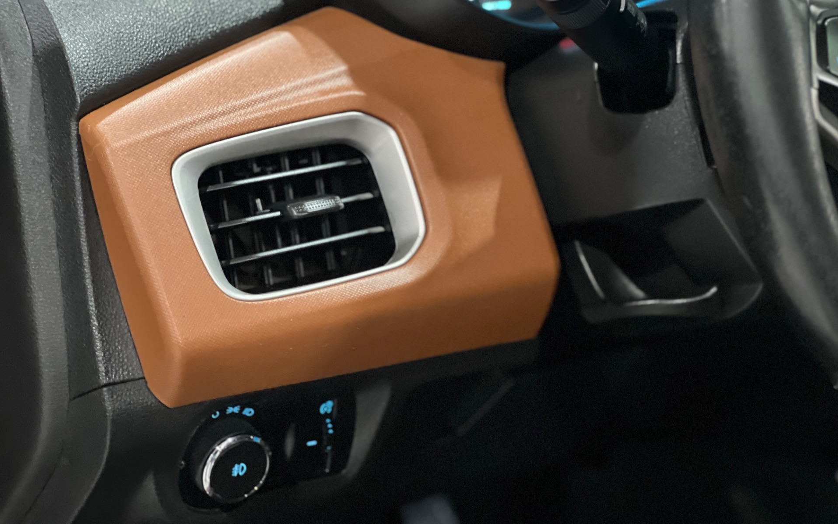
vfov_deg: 15.9
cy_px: 225
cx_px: 420
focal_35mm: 82
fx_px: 1873
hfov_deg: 25.2
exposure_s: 1/15
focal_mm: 9
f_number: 2.8
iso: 1000
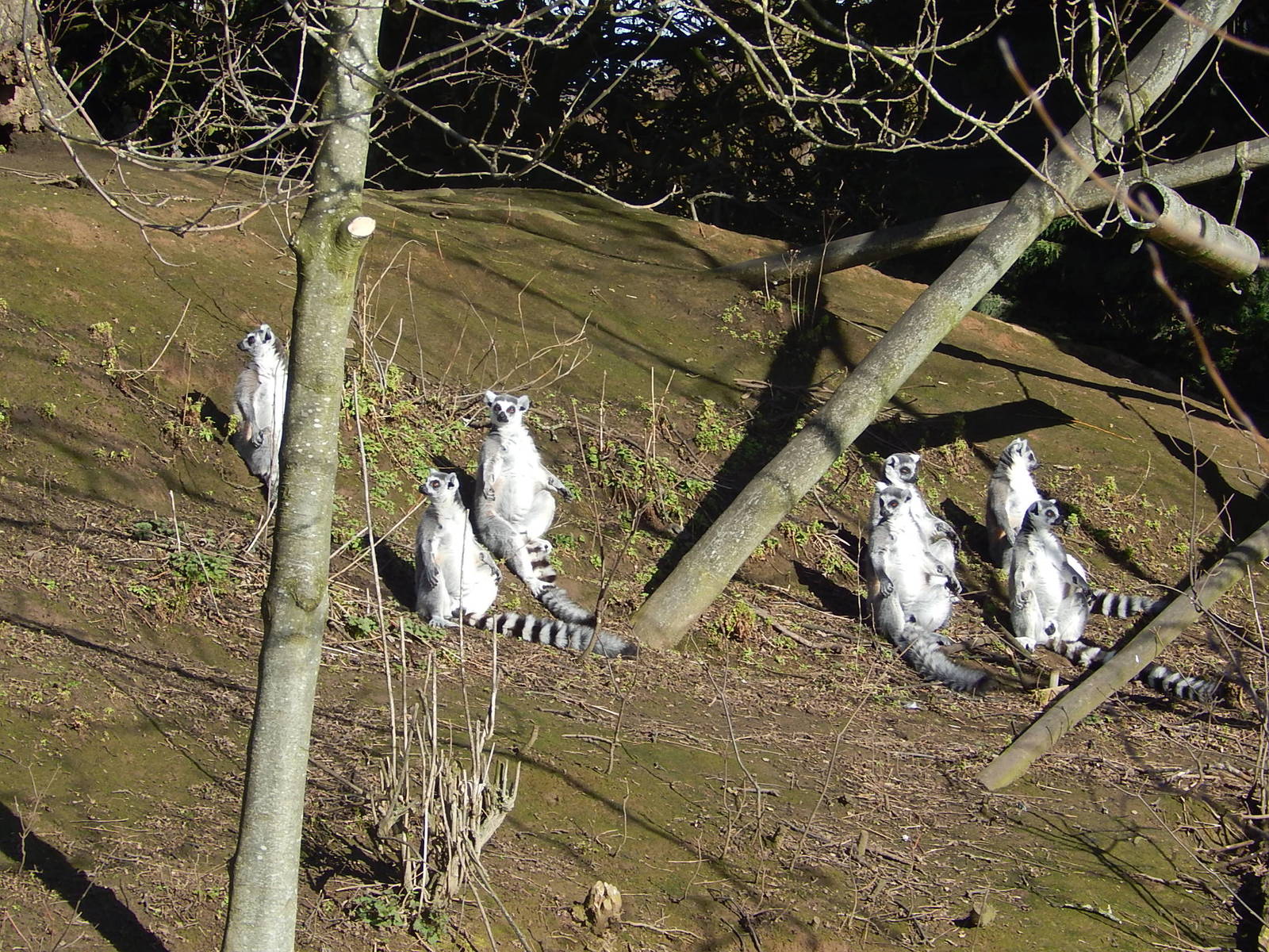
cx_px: 634
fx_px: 12831
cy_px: 476
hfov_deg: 5.7
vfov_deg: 4.2
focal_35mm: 350
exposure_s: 1/400
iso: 125
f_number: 5.7
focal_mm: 62.2
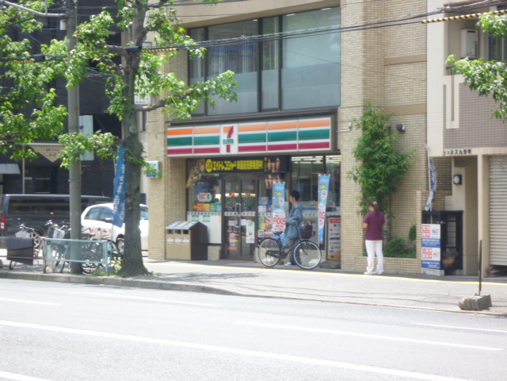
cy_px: 190
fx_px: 1831
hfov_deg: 15.8
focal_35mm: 125
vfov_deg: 11.9
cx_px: 254
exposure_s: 1/125
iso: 100
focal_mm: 22.5
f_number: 5.9
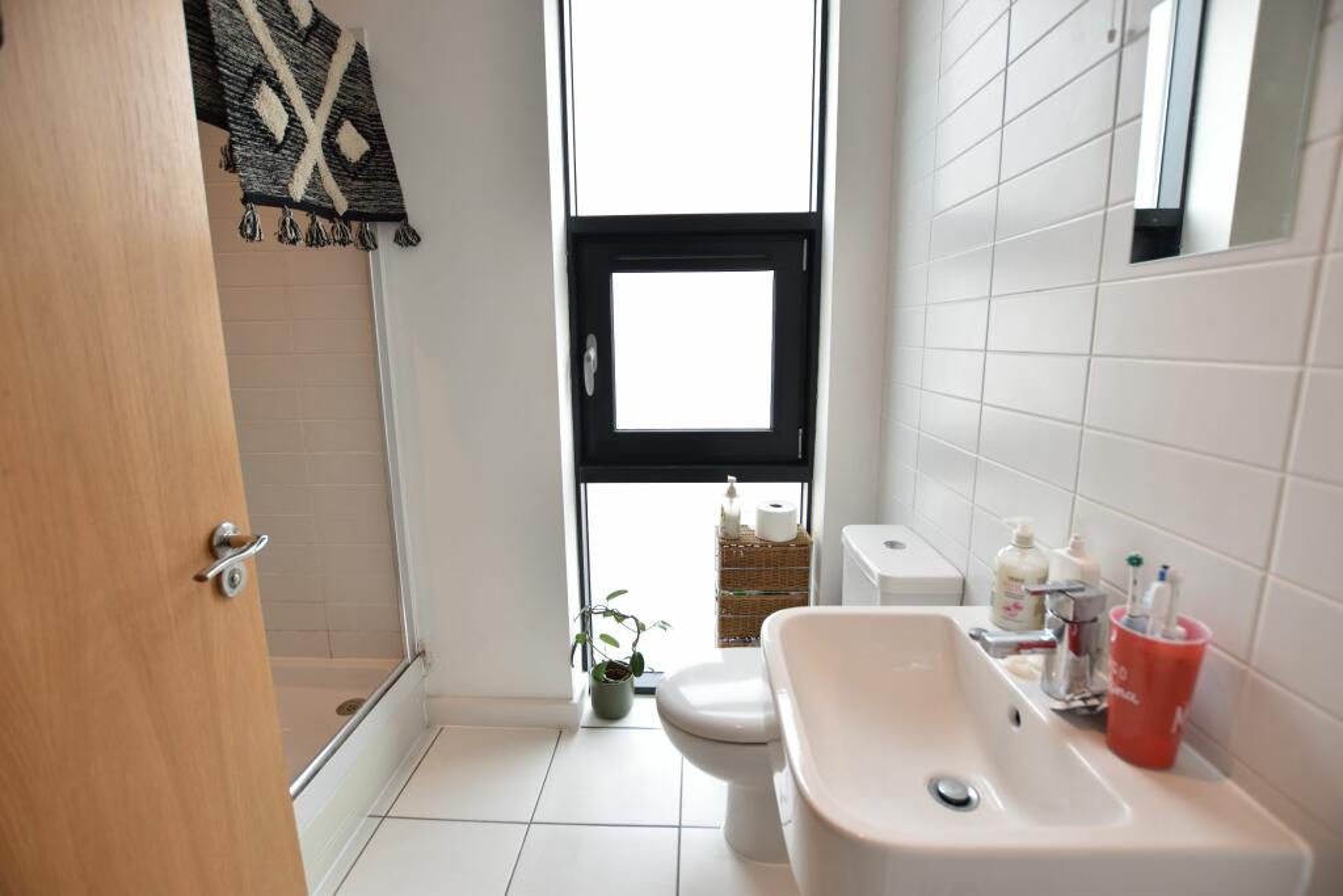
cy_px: 448
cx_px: 672
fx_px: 560
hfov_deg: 100.4
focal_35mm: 15
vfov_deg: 77.3
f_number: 3.5
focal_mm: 10
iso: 100
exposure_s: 1/50
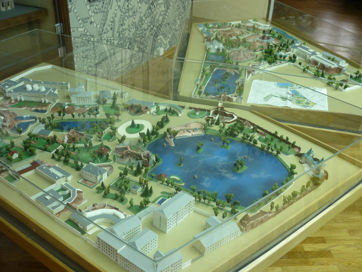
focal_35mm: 35
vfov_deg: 40.7
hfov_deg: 52.6
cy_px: 137
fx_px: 366
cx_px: 172
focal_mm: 5.5
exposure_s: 1/30
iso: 100
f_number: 2.8
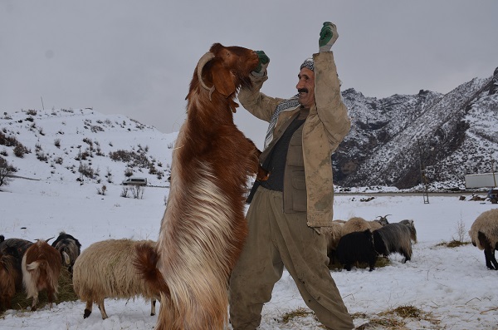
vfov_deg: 39.8
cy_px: 165
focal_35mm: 33
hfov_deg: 57.3
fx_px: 455
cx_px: 249
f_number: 7.1
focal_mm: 22
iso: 100
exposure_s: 1/250
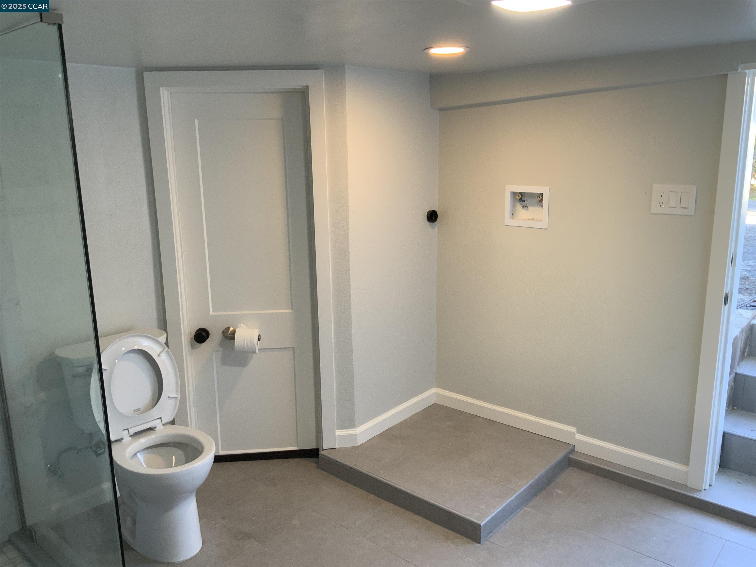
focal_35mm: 29
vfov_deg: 48.2
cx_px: 378
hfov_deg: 61.7
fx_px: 633
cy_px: 284
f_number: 1.8
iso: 64
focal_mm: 3
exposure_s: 1/60
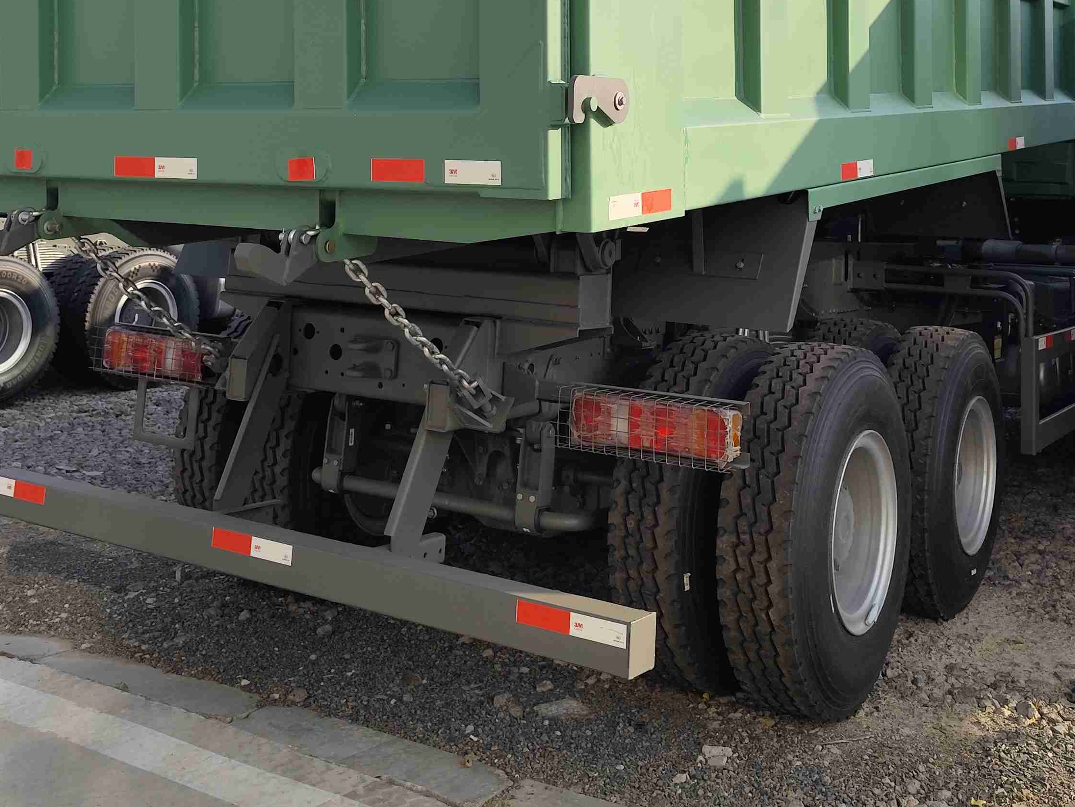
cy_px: 71
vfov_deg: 32.5
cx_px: 550
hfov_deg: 44.8
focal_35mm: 42
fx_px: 1304
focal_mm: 6.14
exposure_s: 1/860
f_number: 1.65
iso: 50
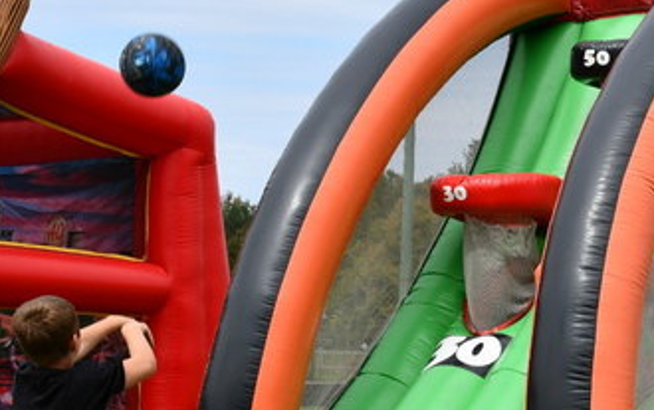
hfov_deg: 18.6
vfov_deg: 11.8
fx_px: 1980
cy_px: 296
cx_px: 531
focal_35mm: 111
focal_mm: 30
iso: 100
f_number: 8
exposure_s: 1/250
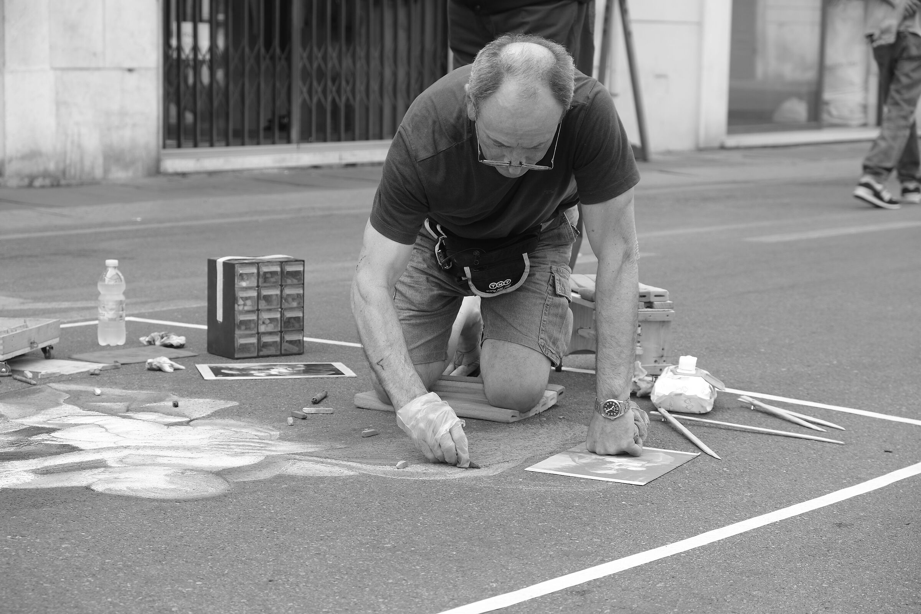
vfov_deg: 16.5
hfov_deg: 24.5
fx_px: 2123
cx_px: 460
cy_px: 307
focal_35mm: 83
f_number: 5
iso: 160
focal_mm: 55
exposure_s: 1/160
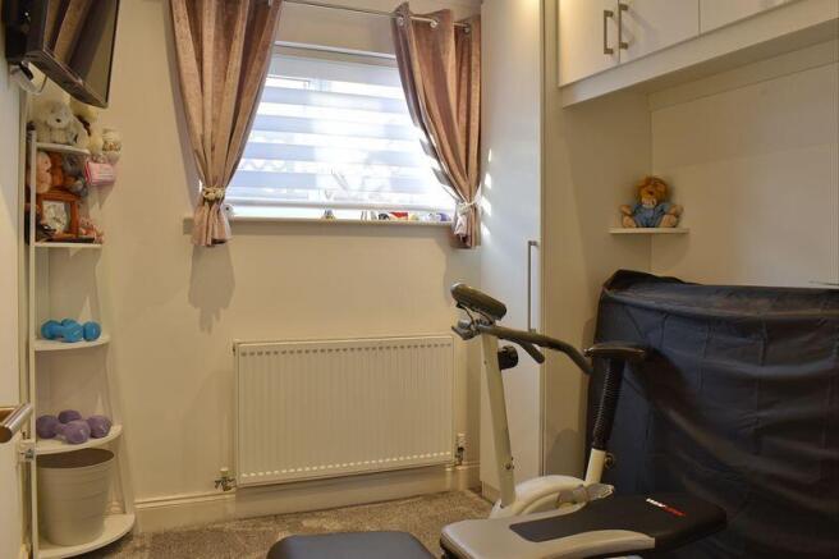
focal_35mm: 30
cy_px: 280
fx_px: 699
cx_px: 420
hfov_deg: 61.9
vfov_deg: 43.6
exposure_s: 1/3
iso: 125
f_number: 13
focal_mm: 20
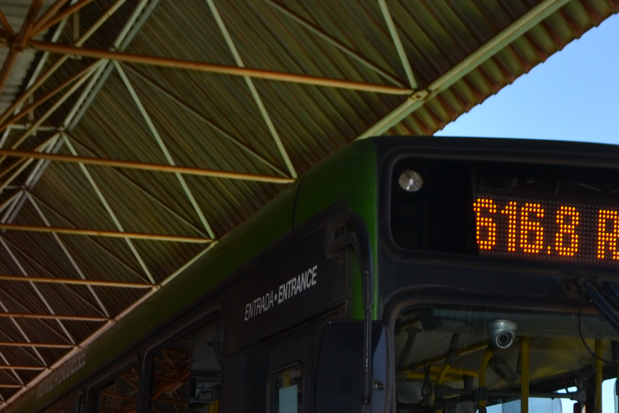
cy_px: 552
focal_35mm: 90
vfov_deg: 14.5
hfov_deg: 22.5
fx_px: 1547
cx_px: 447
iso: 100
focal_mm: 20
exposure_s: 1/200
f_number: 5.6
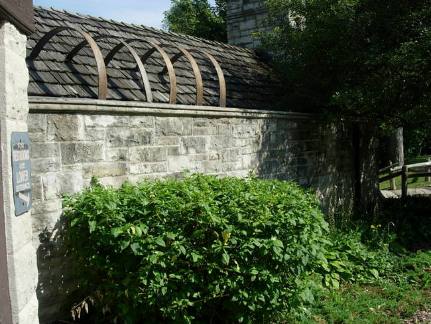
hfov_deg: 49.0
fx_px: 473
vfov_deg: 37.7
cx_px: 216
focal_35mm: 38
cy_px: 162
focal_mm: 7.8
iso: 64
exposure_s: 1/527
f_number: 4.8
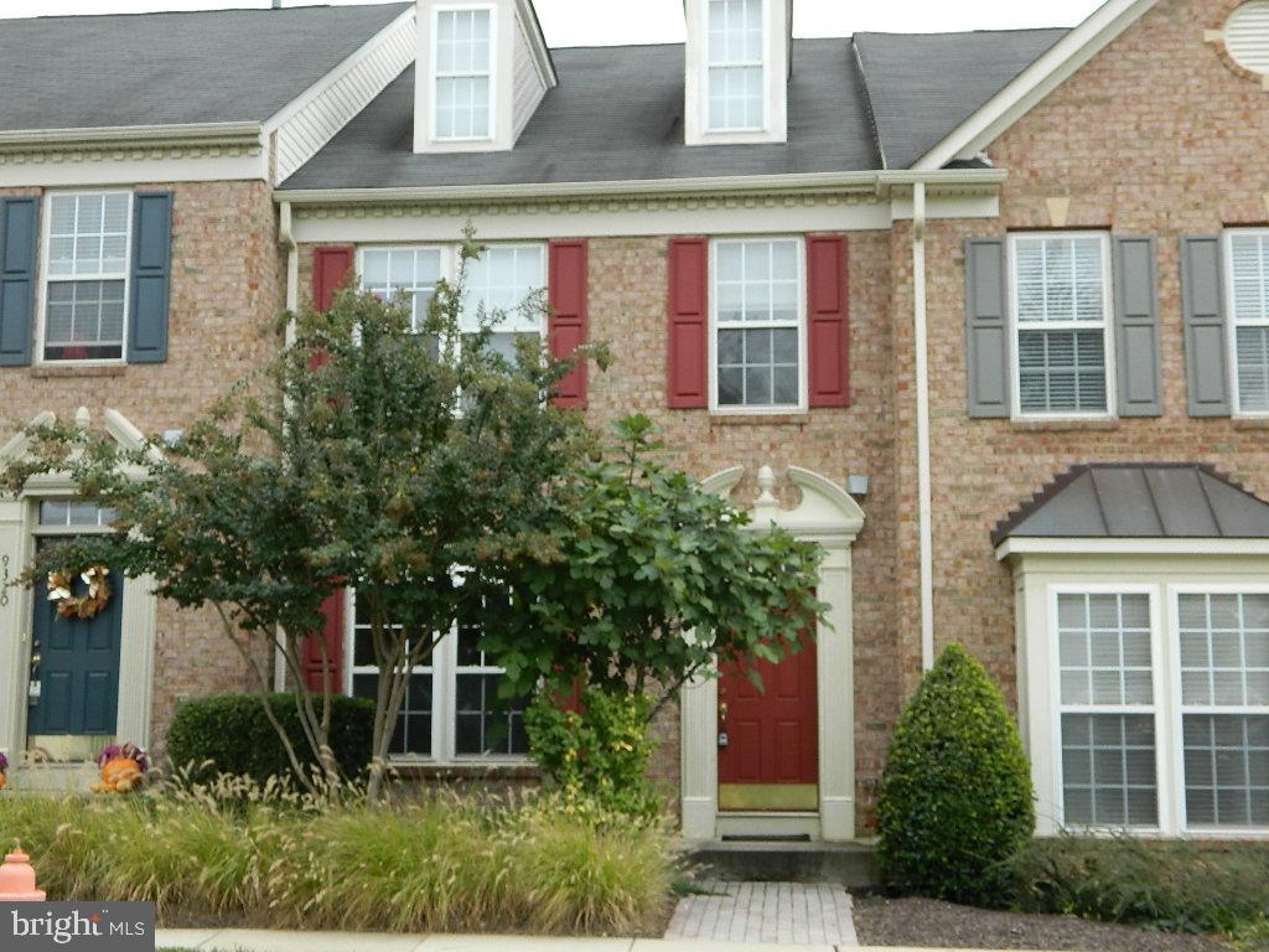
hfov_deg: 40.4
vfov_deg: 30.9
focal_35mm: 47
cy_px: 476
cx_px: 634
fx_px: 1723
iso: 80
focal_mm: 8.4
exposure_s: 1/50
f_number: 3.6
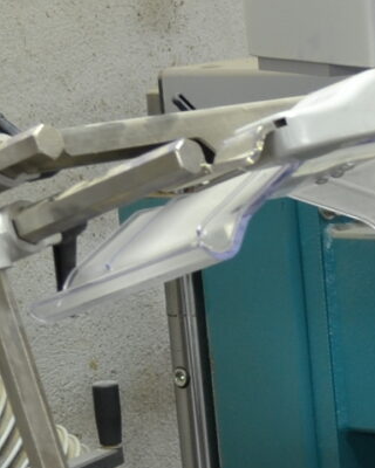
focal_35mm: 216
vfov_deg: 8.8
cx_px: 918
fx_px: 2997
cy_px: 623
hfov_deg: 6.8
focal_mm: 24
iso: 100
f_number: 5.6
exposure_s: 1/4
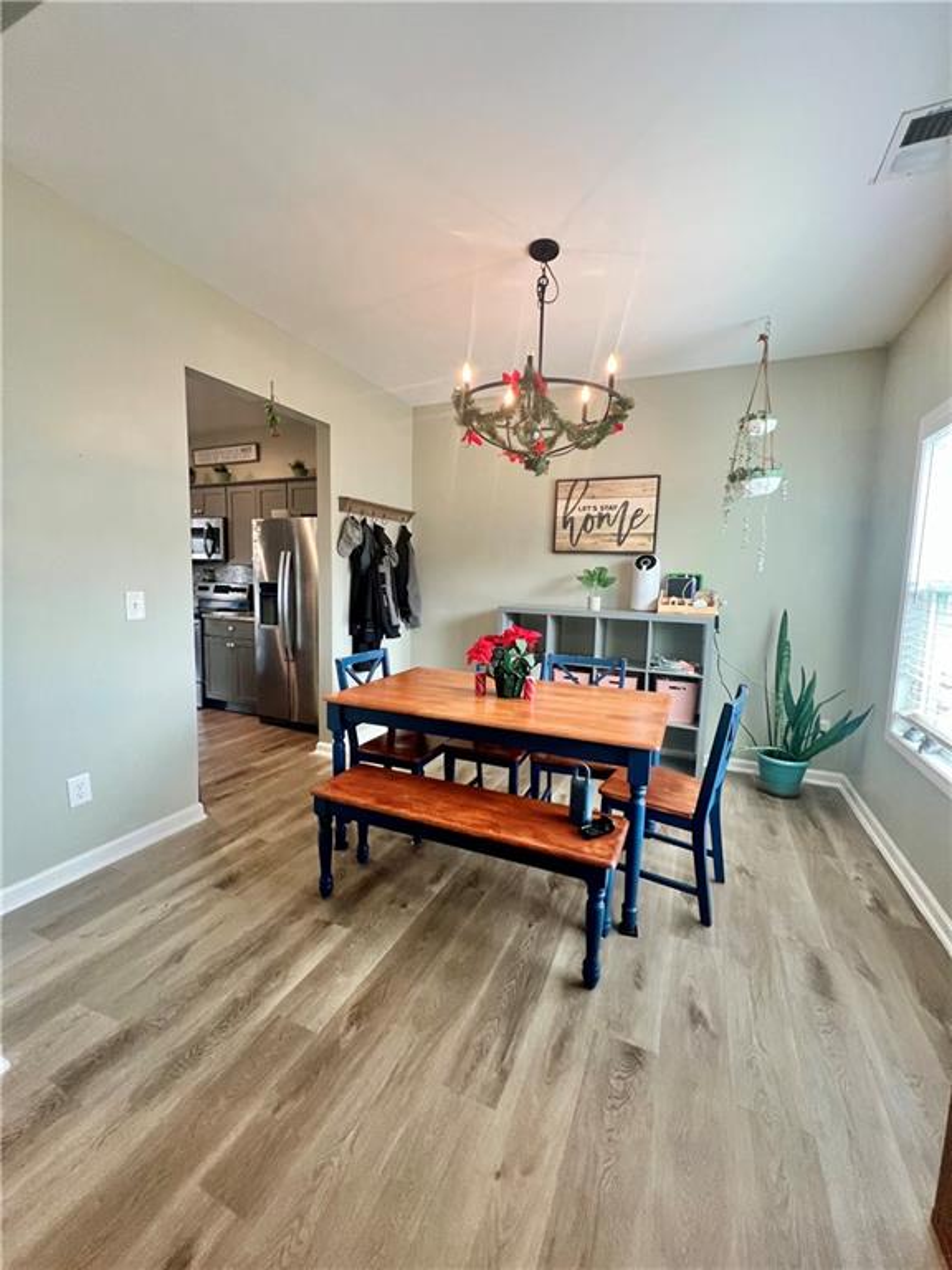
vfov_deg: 106.2
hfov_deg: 89.9
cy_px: 635
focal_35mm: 13
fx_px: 477
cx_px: 476
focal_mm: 1.57
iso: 200
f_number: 1.8
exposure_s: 1/60
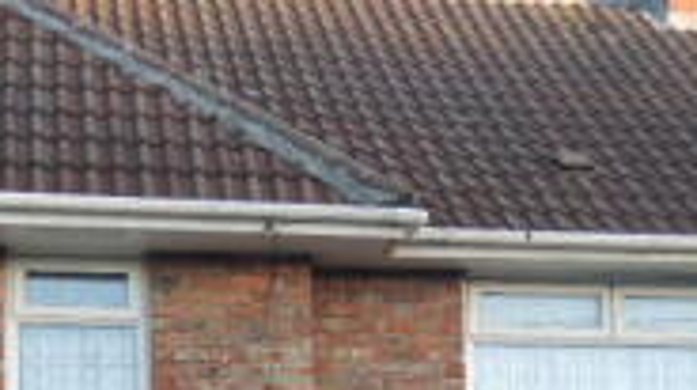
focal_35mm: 121
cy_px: 646
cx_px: 396
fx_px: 2234
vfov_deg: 9.6
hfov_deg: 17.7
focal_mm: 7.6
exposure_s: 1/200
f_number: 2.2
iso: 80
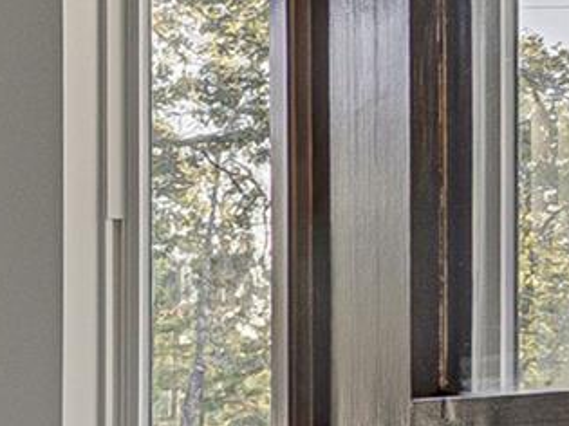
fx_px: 1955
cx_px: -829
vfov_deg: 12.1
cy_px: 539
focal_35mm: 119
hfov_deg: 12.6
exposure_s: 1/15
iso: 400
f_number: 8
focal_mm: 19
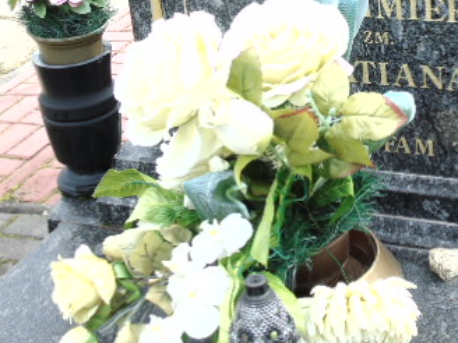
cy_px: 20
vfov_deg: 18.5
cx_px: 363
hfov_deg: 24.6
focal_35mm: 78
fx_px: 1032
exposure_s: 1/100
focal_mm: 7.1
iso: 80
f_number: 3.9
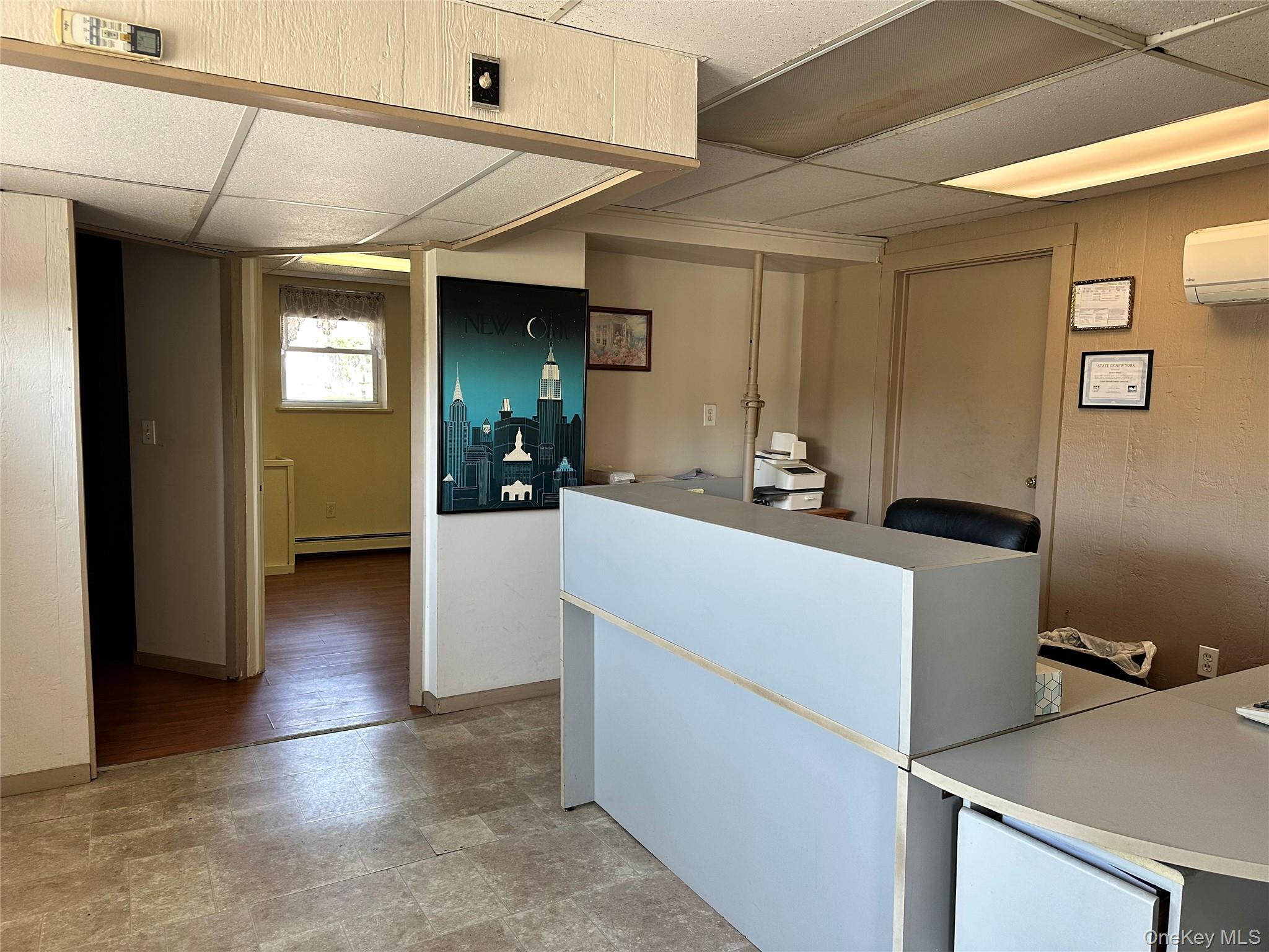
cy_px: 476
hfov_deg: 71.6
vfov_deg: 56.8
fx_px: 880
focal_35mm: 24
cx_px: 634
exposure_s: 1/120
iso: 160
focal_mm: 6.86
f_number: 1.78
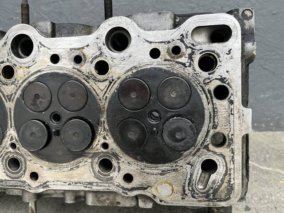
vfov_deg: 53.1
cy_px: 106
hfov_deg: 67.3
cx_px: 142
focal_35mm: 26
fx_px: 213
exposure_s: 1/237
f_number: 1.6
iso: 40
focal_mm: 5.1
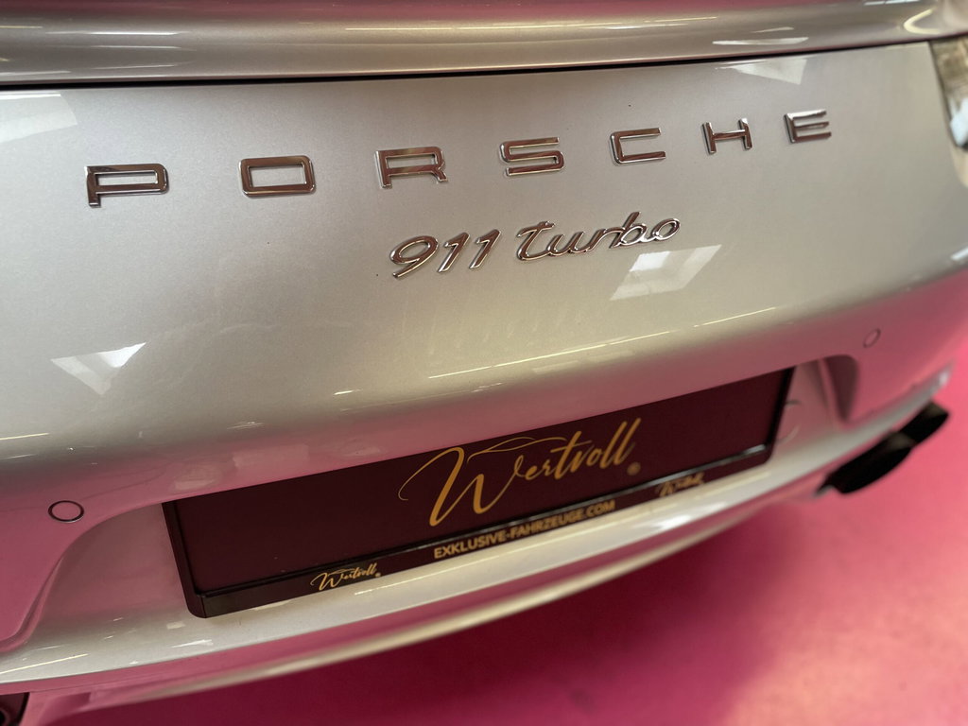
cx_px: 484
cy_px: 363
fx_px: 727
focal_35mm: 26
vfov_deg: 53.1
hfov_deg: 67.3
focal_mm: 4.2
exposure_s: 1/100
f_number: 1.6
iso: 125
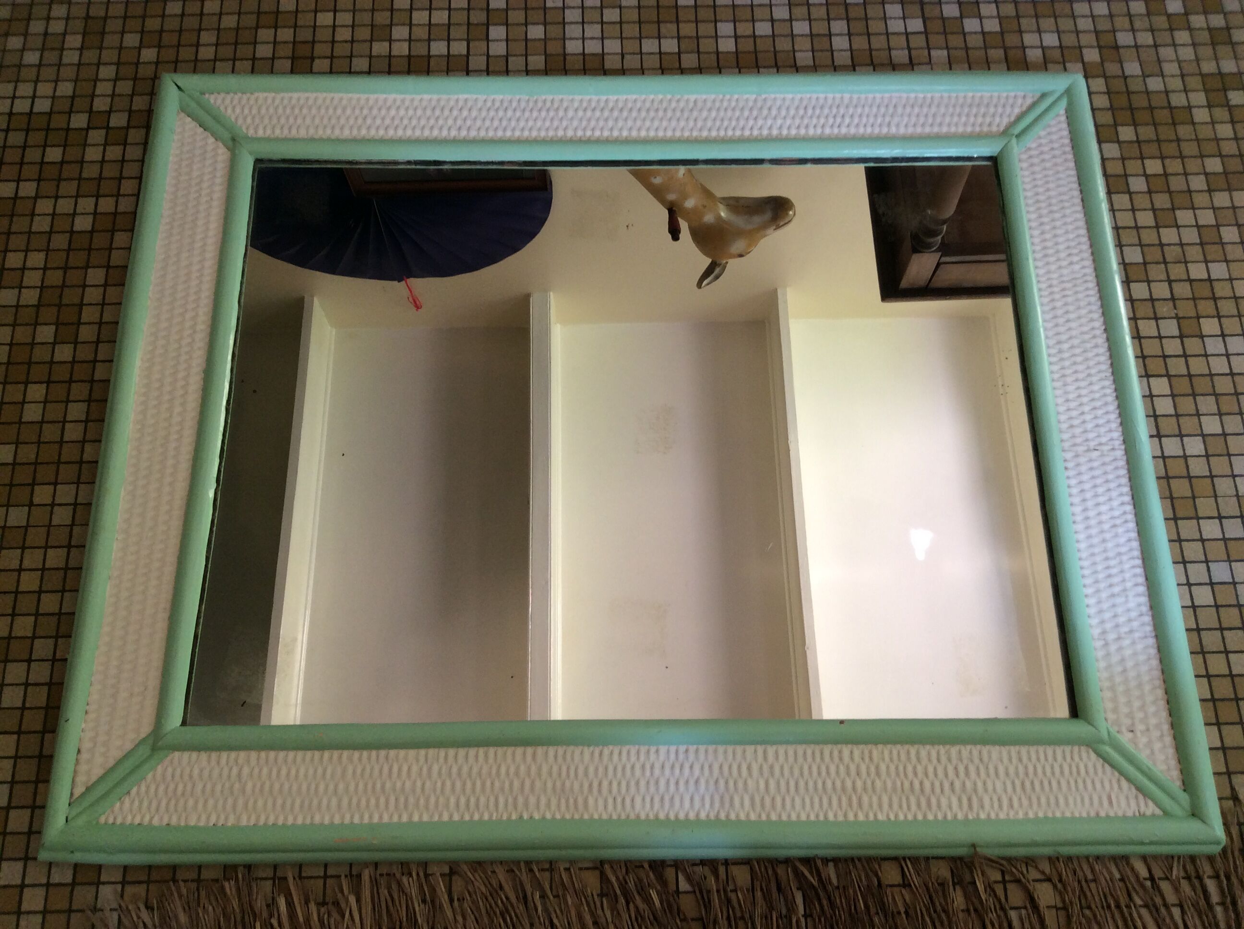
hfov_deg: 56.9
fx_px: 1148
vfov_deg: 44.1
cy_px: 464
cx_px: 622
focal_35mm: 32
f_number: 2.4
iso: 50
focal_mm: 3.3
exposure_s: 1/25
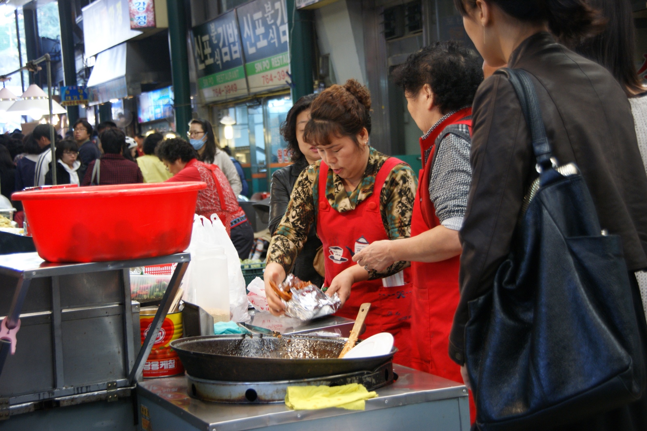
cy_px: 216
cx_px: 324
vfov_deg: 20.1
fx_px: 1212
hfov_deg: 29.9
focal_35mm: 68
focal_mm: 45
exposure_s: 1/40
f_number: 4.5
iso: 400
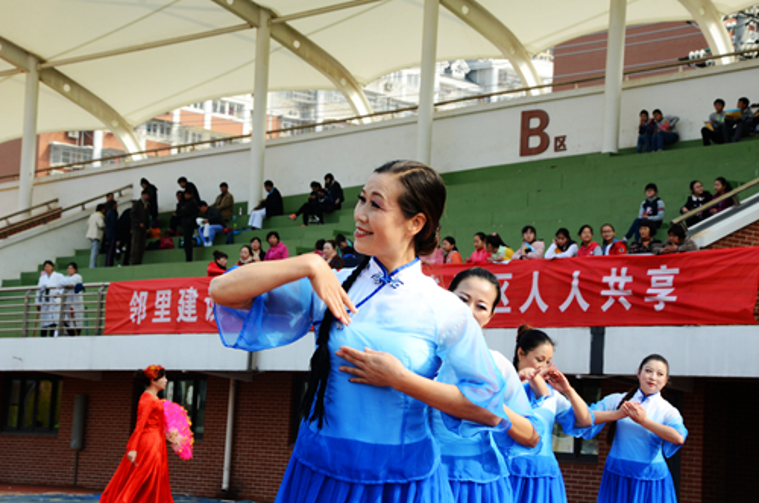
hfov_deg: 20.7
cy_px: 252
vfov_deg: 13.8
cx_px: 380
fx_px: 2083
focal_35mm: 99
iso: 200
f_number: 11
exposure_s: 1/160
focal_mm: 66
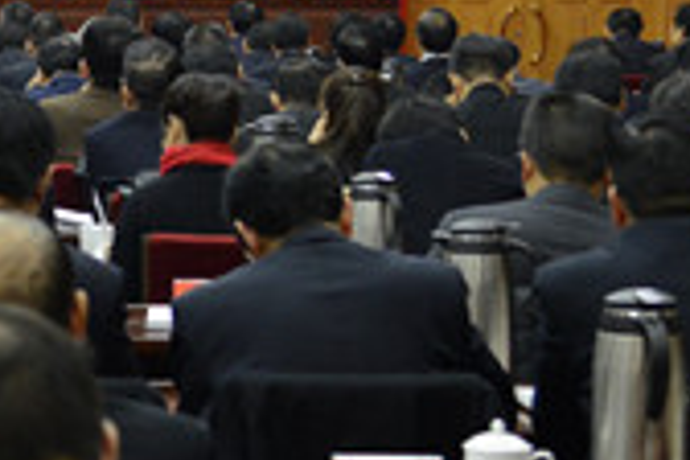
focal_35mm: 197
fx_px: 3776
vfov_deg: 7.0
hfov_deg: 10.2
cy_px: 119
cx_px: -238
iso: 2000
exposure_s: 1/80
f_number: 4
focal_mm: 44
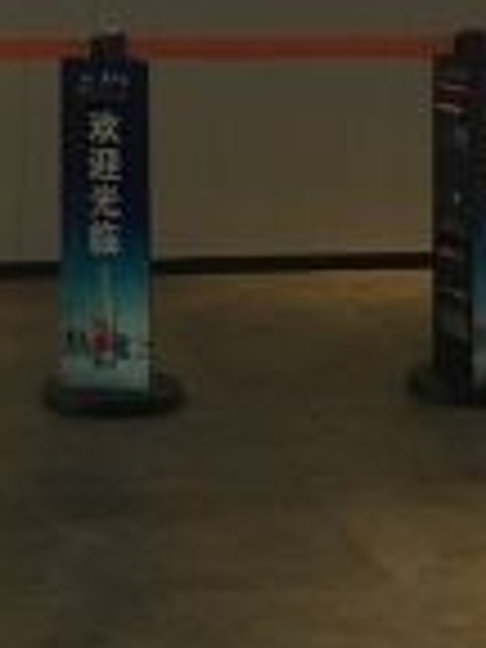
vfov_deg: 12.9
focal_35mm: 141
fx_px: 2639
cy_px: -468
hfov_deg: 10.5
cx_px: 160
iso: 160
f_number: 2.2
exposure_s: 1/33
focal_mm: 4.15
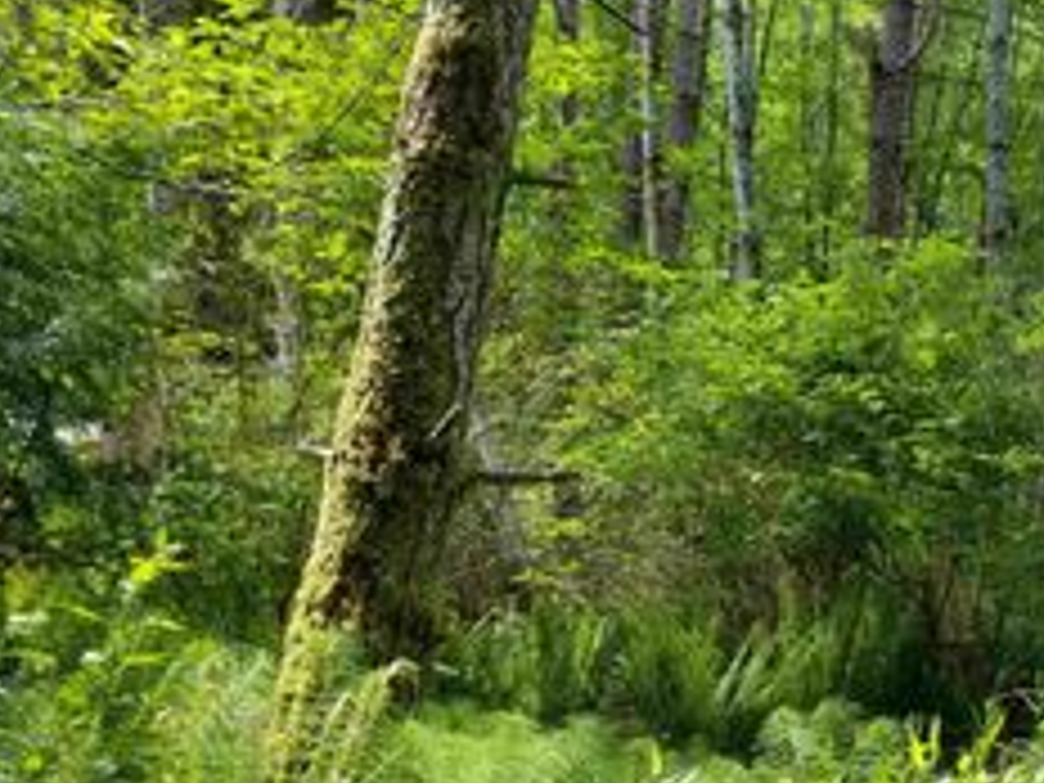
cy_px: 632
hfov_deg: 32.4
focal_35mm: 56
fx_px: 1689
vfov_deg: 25.6
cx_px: 968
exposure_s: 1/247
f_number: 1.7
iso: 50
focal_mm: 4.25
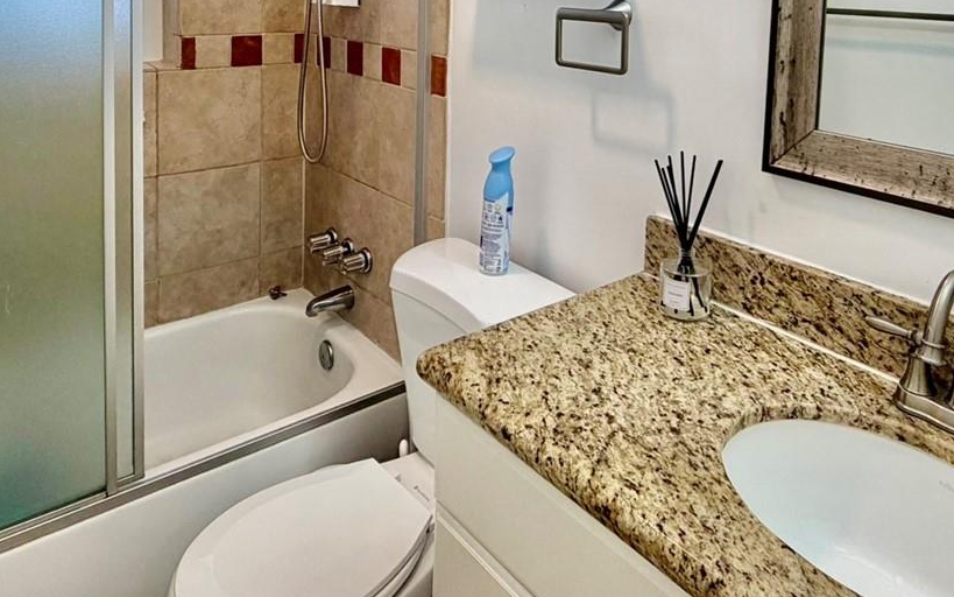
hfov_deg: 64.5
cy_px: 23
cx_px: 518
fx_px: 754
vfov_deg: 39.0
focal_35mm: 29
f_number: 2.2
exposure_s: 1/120
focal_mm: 2.22
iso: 125
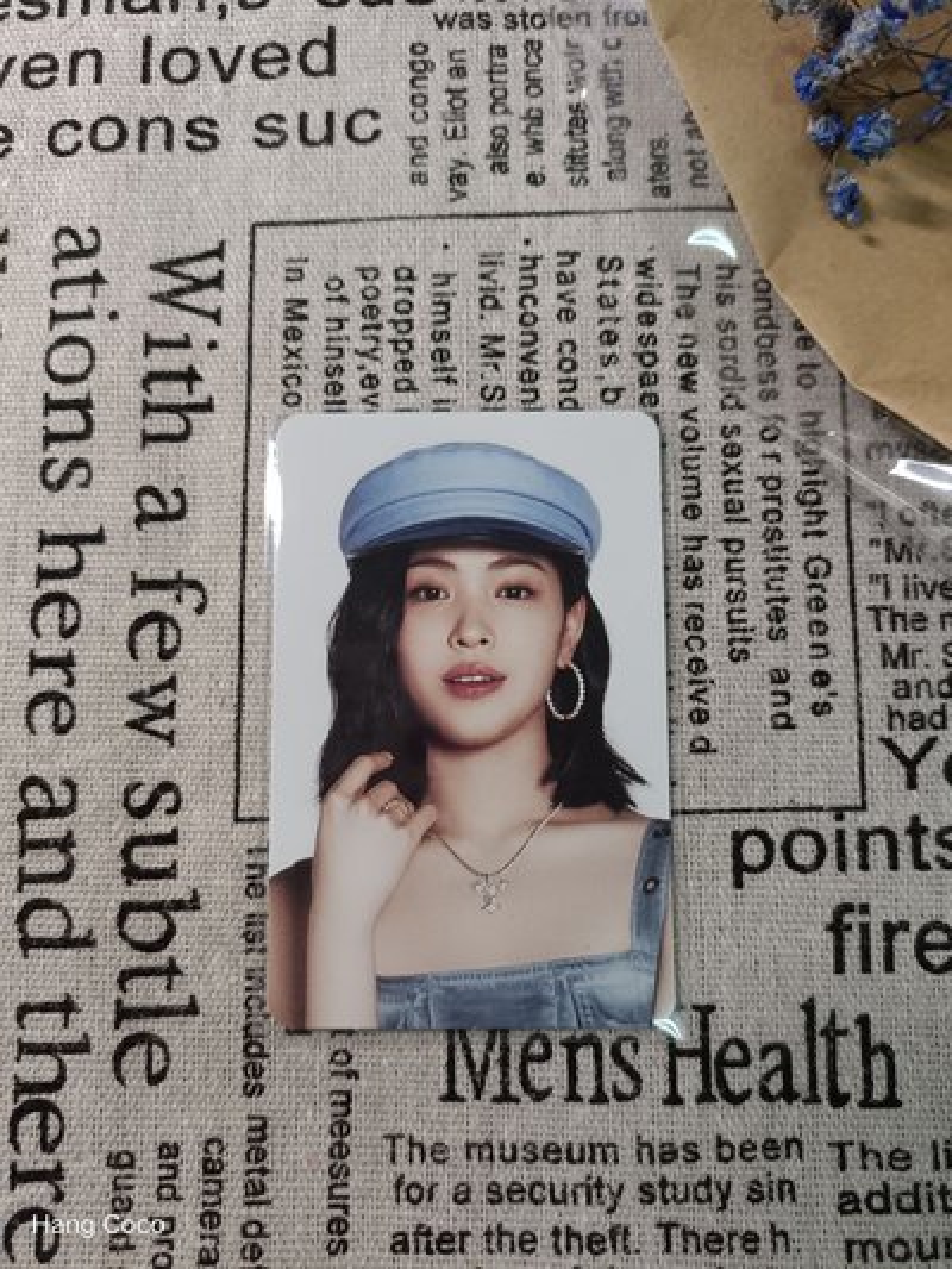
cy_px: 634
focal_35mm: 25
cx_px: 476
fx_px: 916
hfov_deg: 54.9
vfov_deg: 69.4
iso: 953
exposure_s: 1/60
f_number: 1.79
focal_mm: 4.74
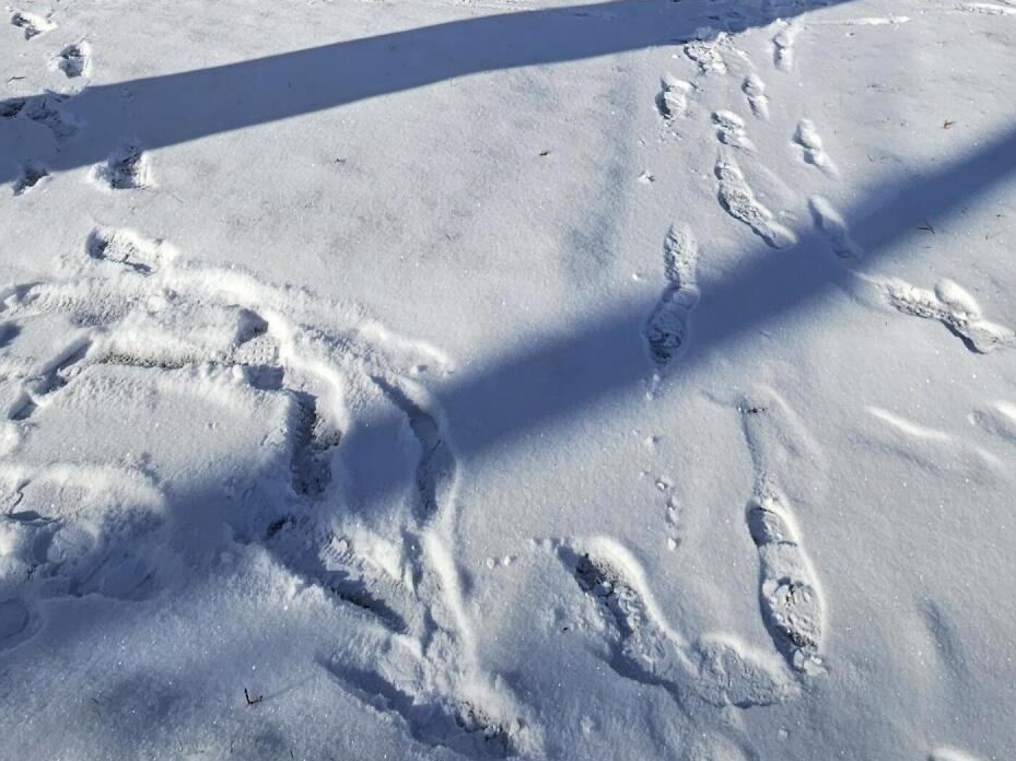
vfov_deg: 31.3
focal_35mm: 28
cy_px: -326
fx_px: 821
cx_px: 574
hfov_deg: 63.2
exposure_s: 1/3211
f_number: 2.2
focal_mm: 2.2
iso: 50
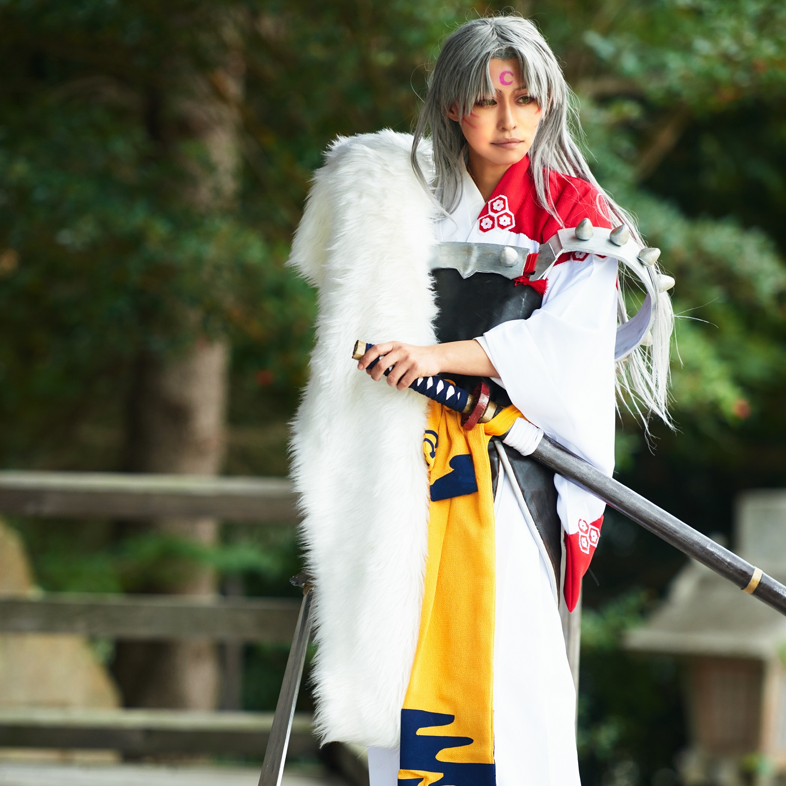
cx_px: 392
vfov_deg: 8.8
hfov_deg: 8.8
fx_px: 5086
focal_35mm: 198
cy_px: 452
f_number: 2.8
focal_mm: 155
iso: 250
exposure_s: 1/125
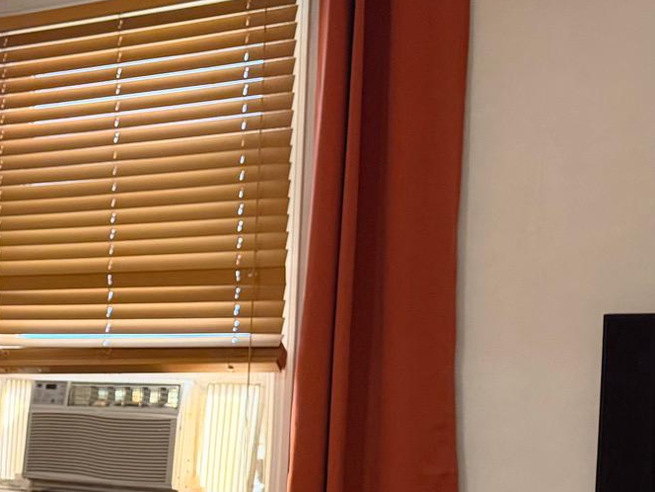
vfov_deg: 19.5
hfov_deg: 22.0
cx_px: -321
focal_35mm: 74
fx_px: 1400
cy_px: 451
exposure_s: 1/60
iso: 640
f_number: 1.78
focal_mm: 6.76
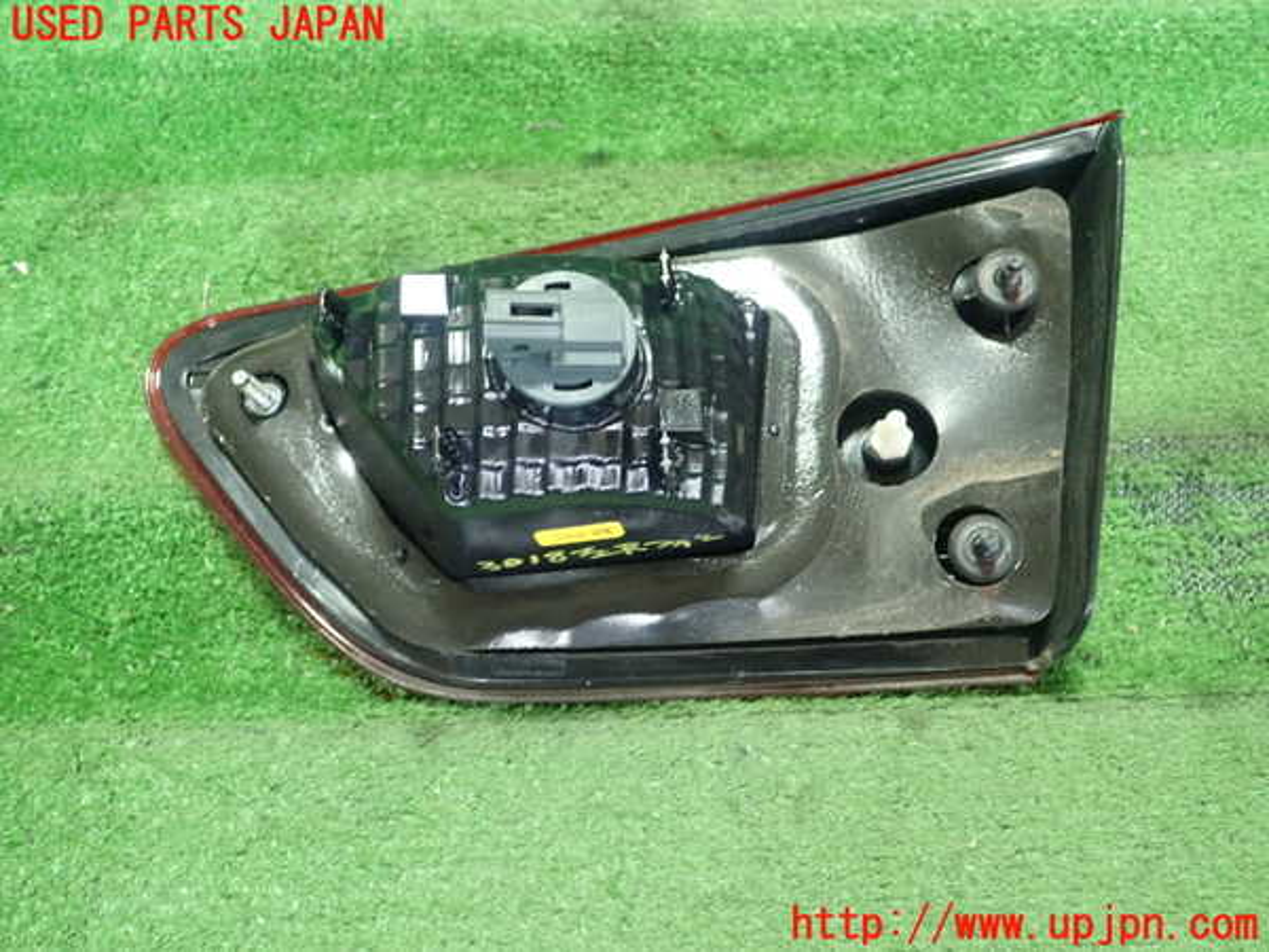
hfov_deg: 60.0
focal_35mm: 30
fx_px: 1100
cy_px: 476
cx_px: 634
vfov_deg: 46.8
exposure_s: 1/125
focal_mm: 5.5
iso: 800
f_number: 2.3
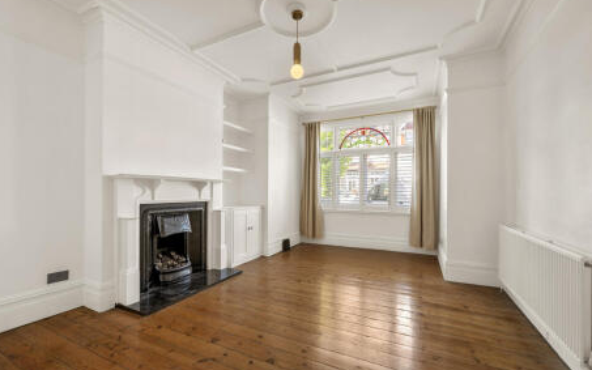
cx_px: 294
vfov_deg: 74.7
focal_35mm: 15
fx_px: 242
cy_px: 198
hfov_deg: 101.5
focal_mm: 14
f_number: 16
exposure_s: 1
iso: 200
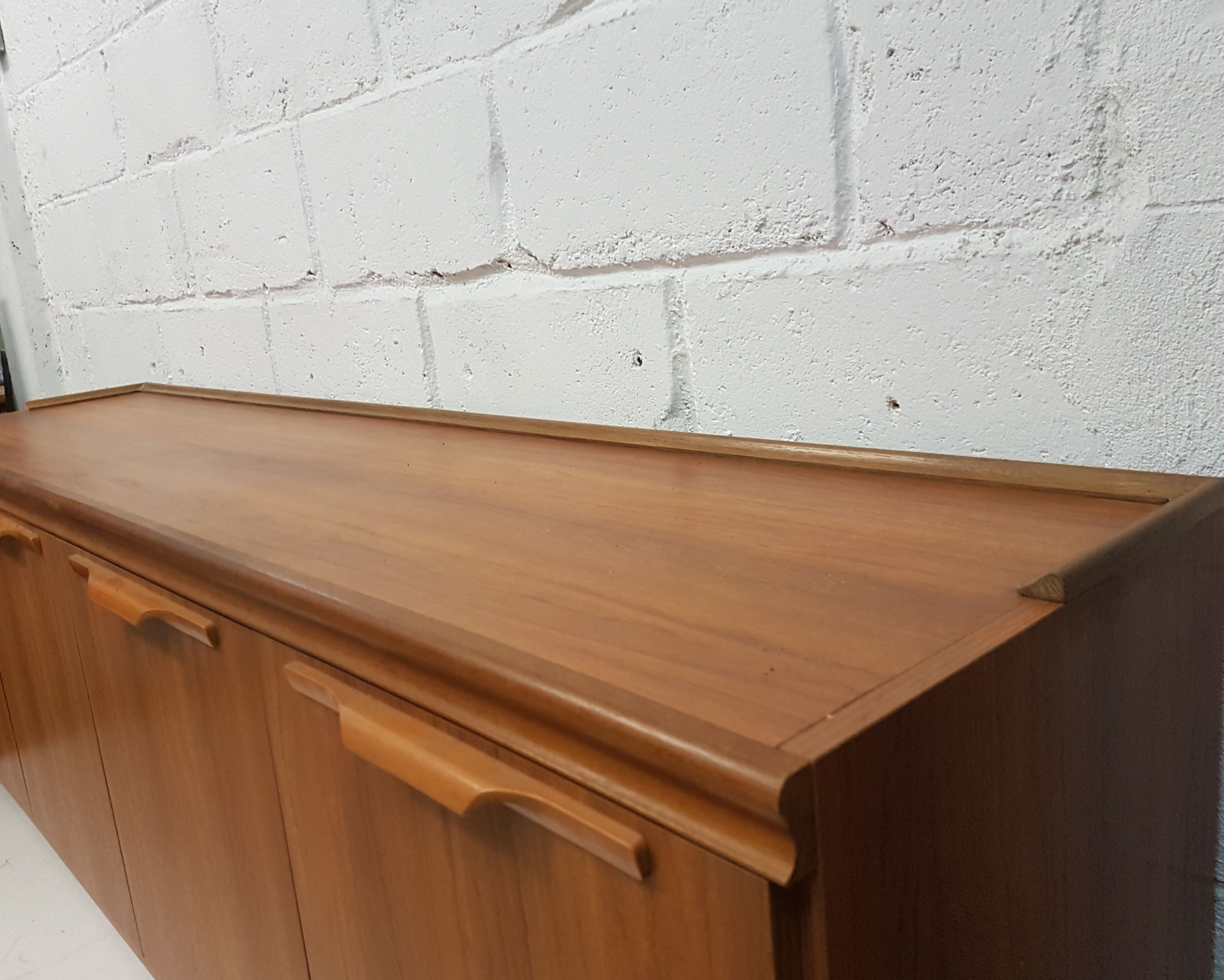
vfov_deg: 51.5
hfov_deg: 62.2
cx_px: 591
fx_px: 1014
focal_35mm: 28
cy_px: 487
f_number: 1.7
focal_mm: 4.2
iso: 160
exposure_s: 1/33
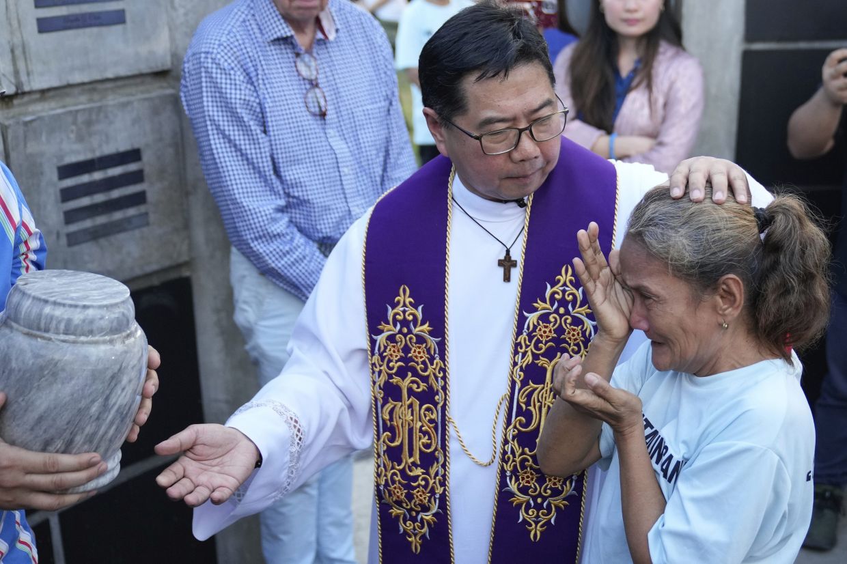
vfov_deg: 35.9
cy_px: 282
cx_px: 424
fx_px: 870
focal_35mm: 37
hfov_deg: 51.9
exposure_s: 1/1000
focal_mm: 37
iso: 1250
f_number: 2.8
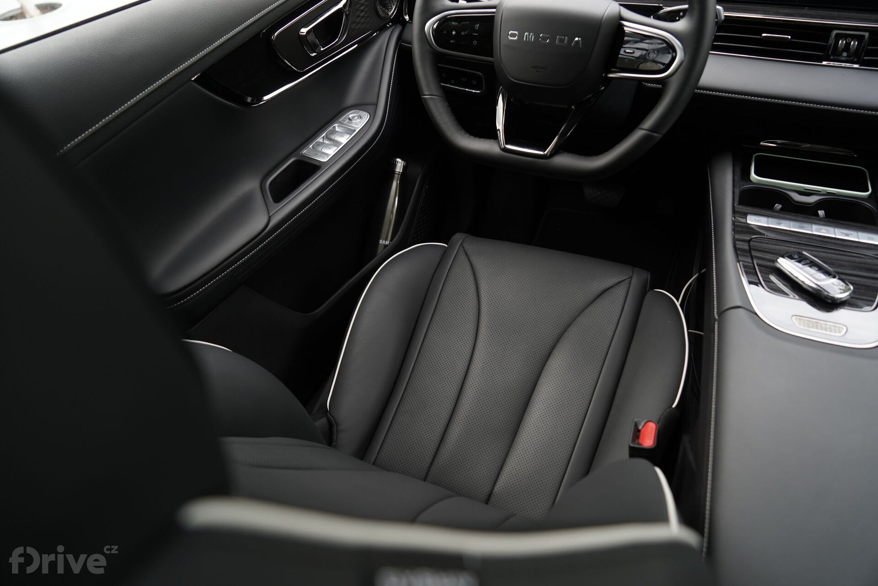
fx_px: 585
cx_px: 439
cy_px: 293
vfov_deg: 53.1
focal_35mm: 24
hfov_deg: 73.7
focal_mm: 24
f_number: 4
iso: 320
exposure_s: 1/125
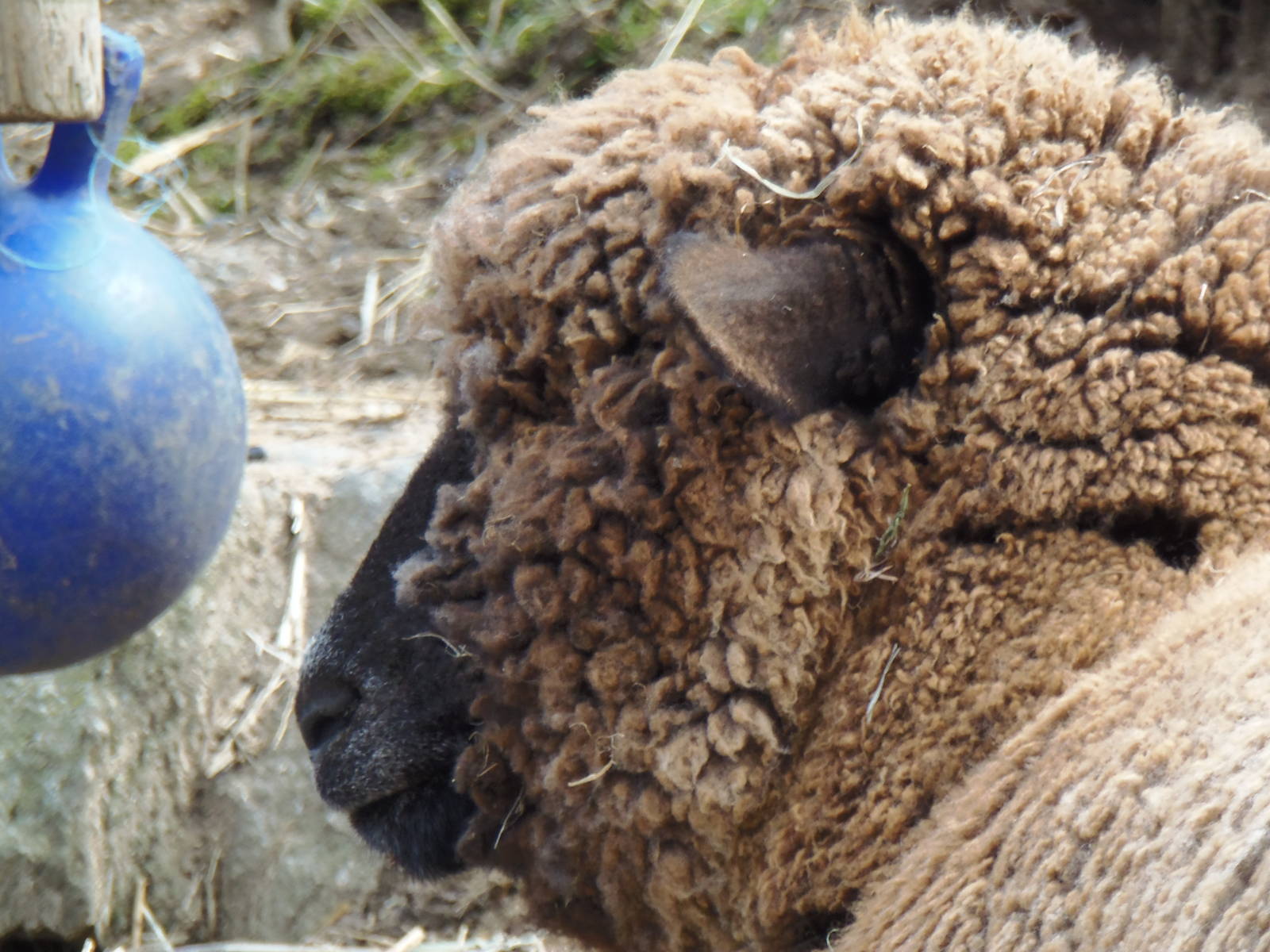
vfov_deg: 3.3
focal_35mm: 447
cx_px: 635
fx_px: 16400
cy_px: 476
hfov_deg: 4.4
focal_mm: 82.8
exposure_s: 1/100
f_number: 5
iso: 125
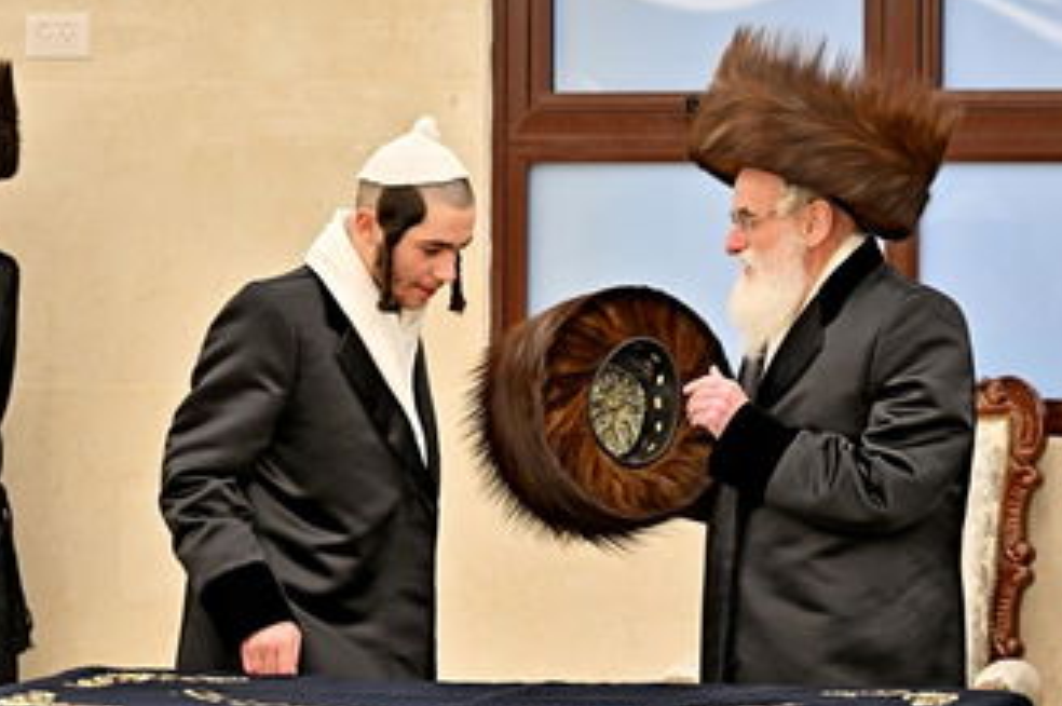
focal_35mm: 179
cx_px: 622
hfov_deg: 11.5
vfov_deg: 7.7
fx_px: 5275
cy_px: 369
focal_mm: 98
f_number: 4
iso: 640
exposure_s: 1/400
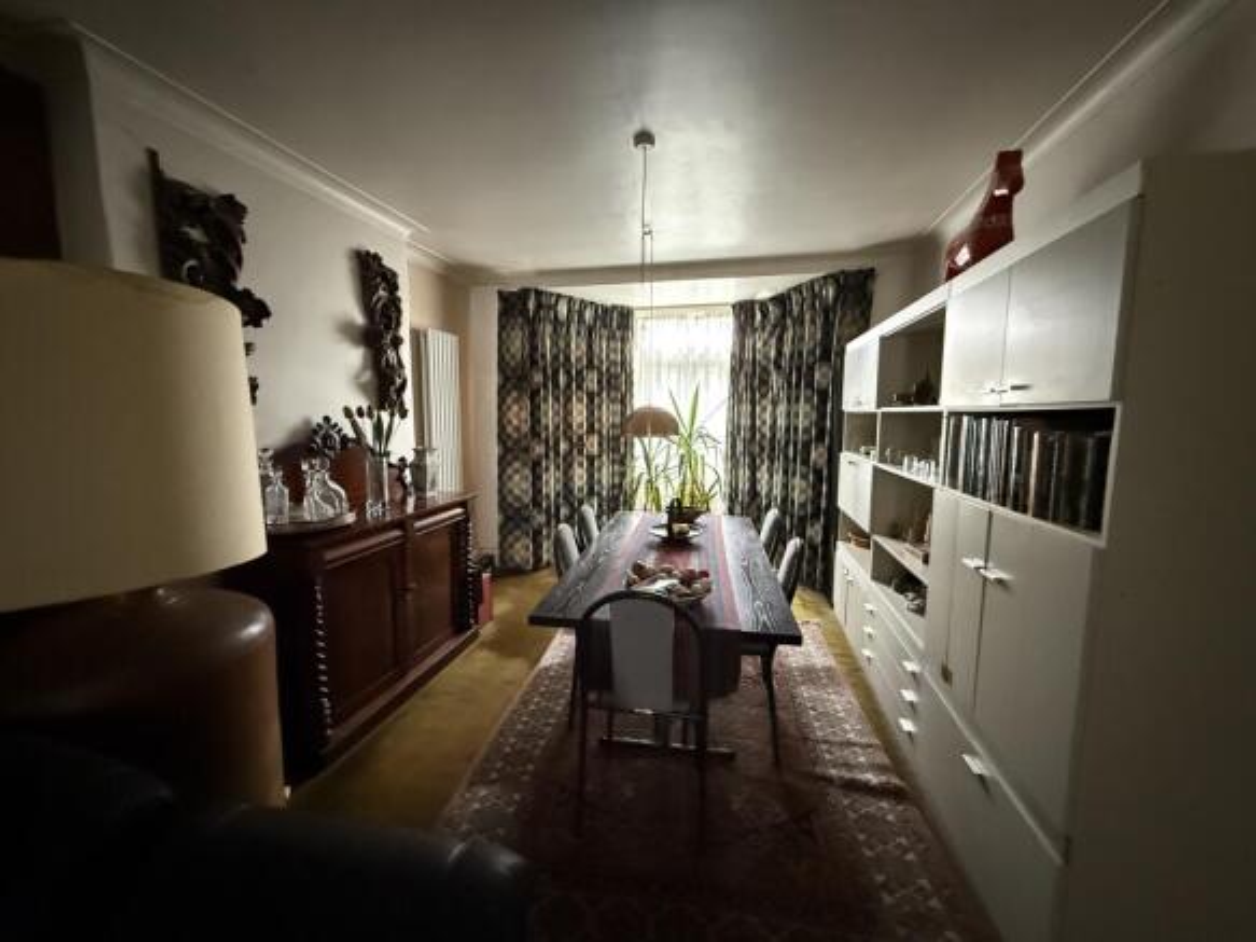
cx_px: 628
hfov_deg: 102.1
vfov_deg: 85.7
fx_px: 508
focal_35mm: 14
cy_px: 471
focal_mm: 2.22
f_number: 2.2
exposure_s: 1/60
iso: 1250
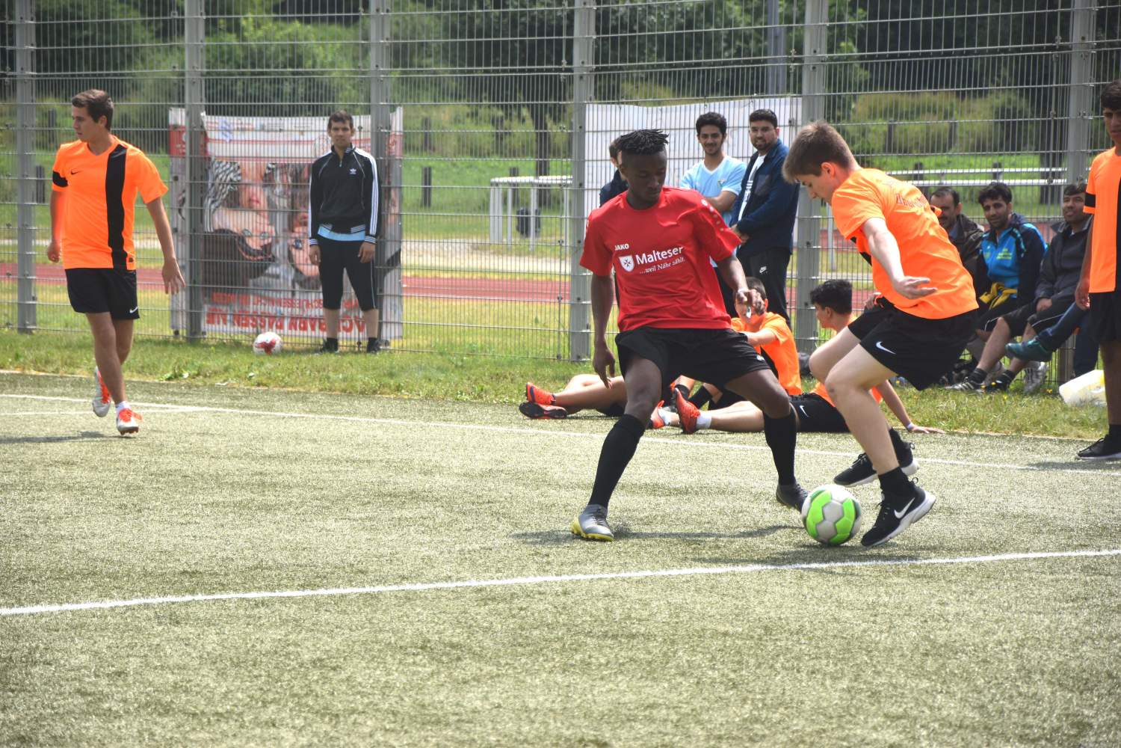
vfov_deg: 8.7
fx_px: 4904
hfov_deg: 13.0
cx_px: 560
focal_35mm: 158
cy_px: 374
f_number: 5.6
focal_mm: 105
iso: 400
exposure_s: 1/1600
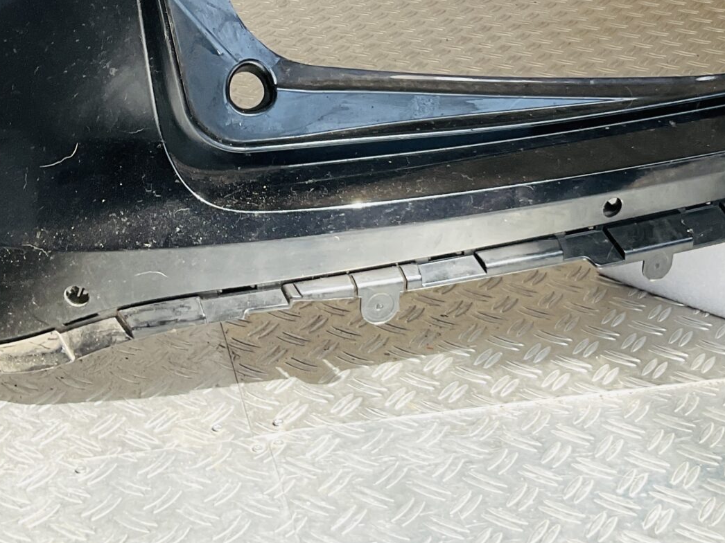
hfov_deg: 27.4
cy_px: -112
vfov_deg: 19.5
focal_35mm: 71
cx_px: 389
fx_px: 1487
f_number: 1.8
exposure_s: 1/442
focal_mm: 3
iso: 16
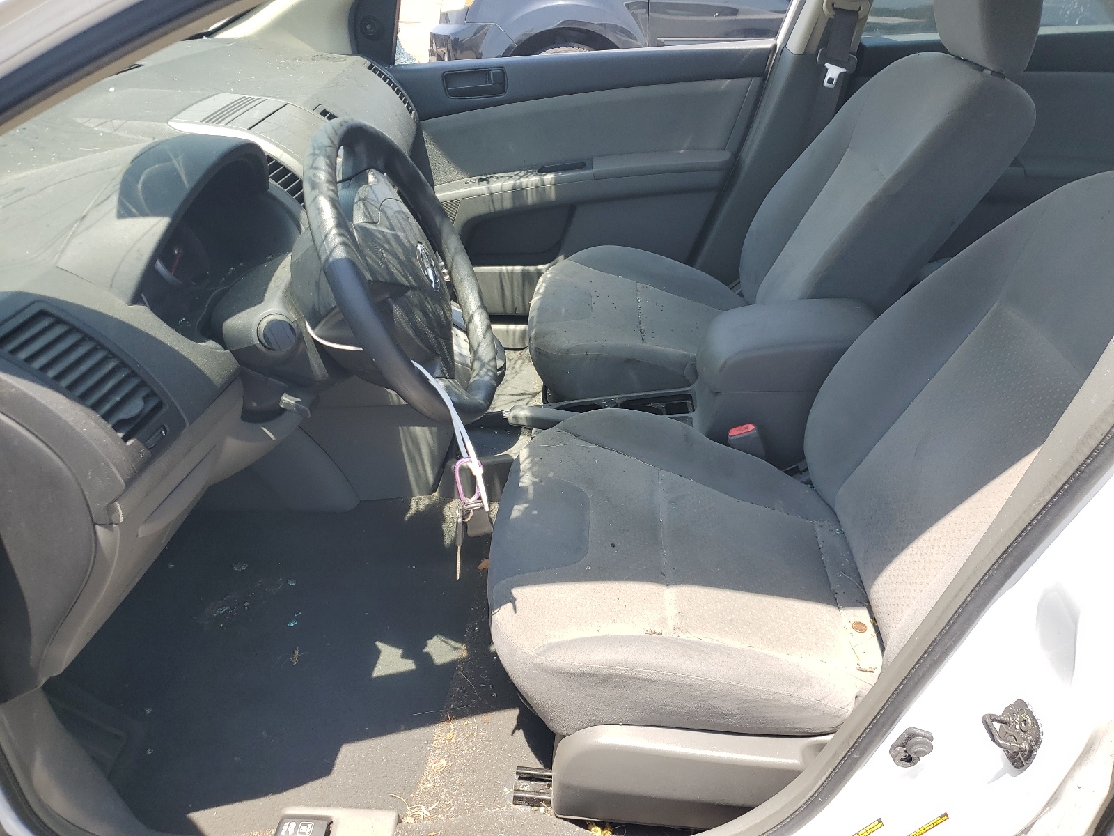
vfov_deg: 53.1
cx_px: 557
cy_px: 418
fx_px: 837
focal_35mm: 26
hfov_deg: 67.3
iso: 50
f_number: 1.5
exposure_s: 1/769
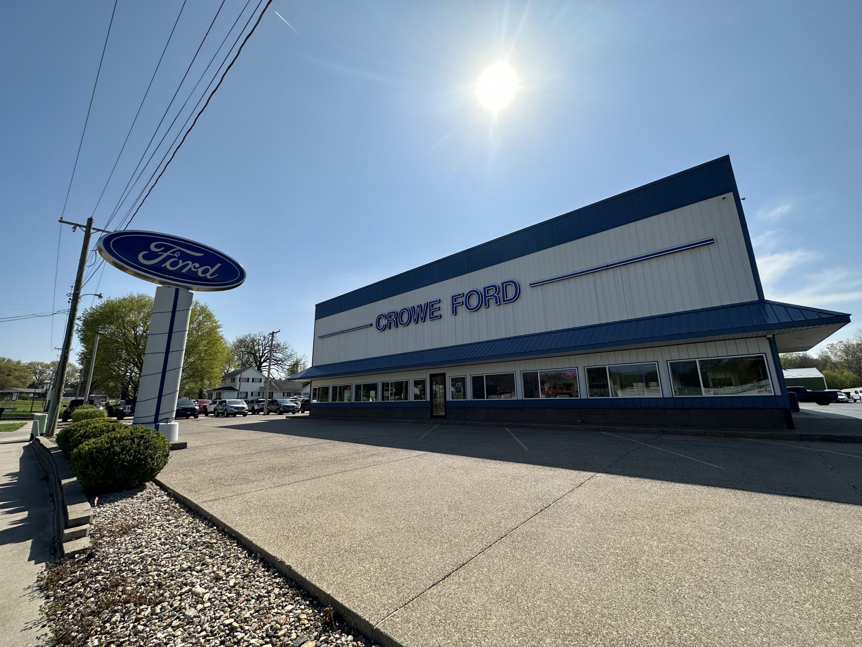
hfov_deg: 102.1
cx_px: 431
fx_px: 349
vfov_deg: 85.7
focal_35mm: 14
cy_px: 324
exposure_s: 1/4132
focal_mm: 2.22
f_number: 2.2
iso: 50
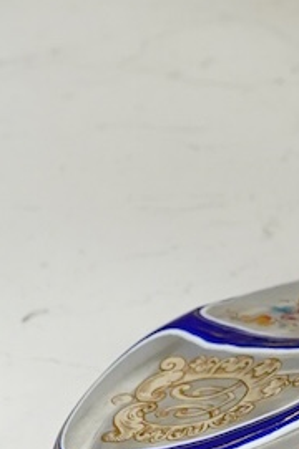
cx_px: 513
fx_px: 2336
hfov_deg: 7.2
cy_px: 251
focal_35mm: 187
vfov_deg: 11.0
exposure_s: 1/125
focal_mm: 30
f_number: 11
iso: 2500
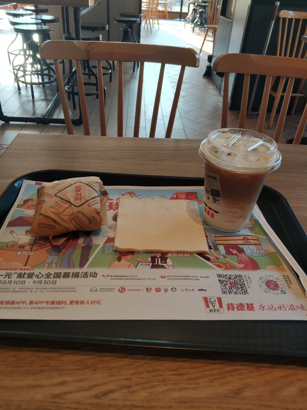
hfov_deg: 51.3
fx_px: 320
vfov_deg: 65.4
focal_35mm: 27
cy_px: 205
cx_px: 154
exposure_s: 1/159
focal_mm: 3.82
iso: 242
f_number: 1.8
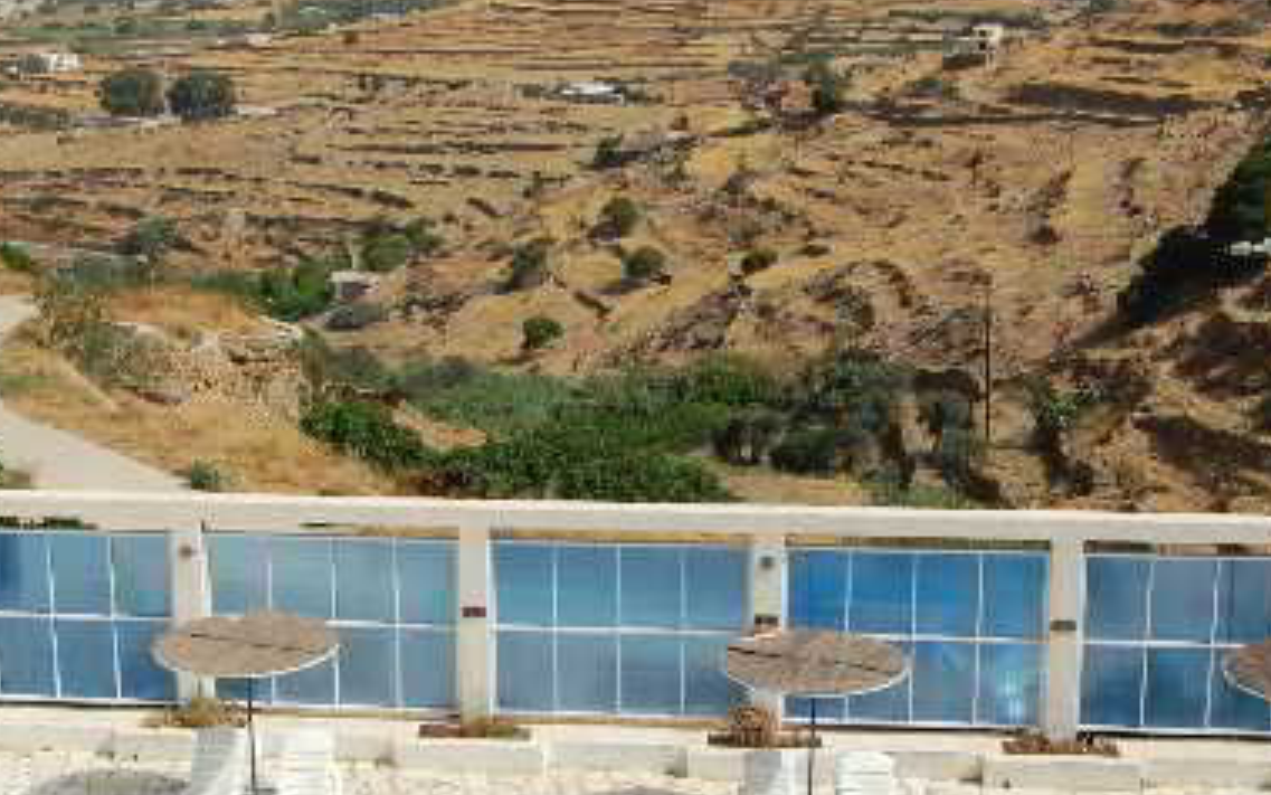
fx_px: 2460
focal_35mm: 71
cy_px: 463
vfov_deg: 18.3
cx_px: 567
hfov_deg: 29.0
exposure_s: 1/400
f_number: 10
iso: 200
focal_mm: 22
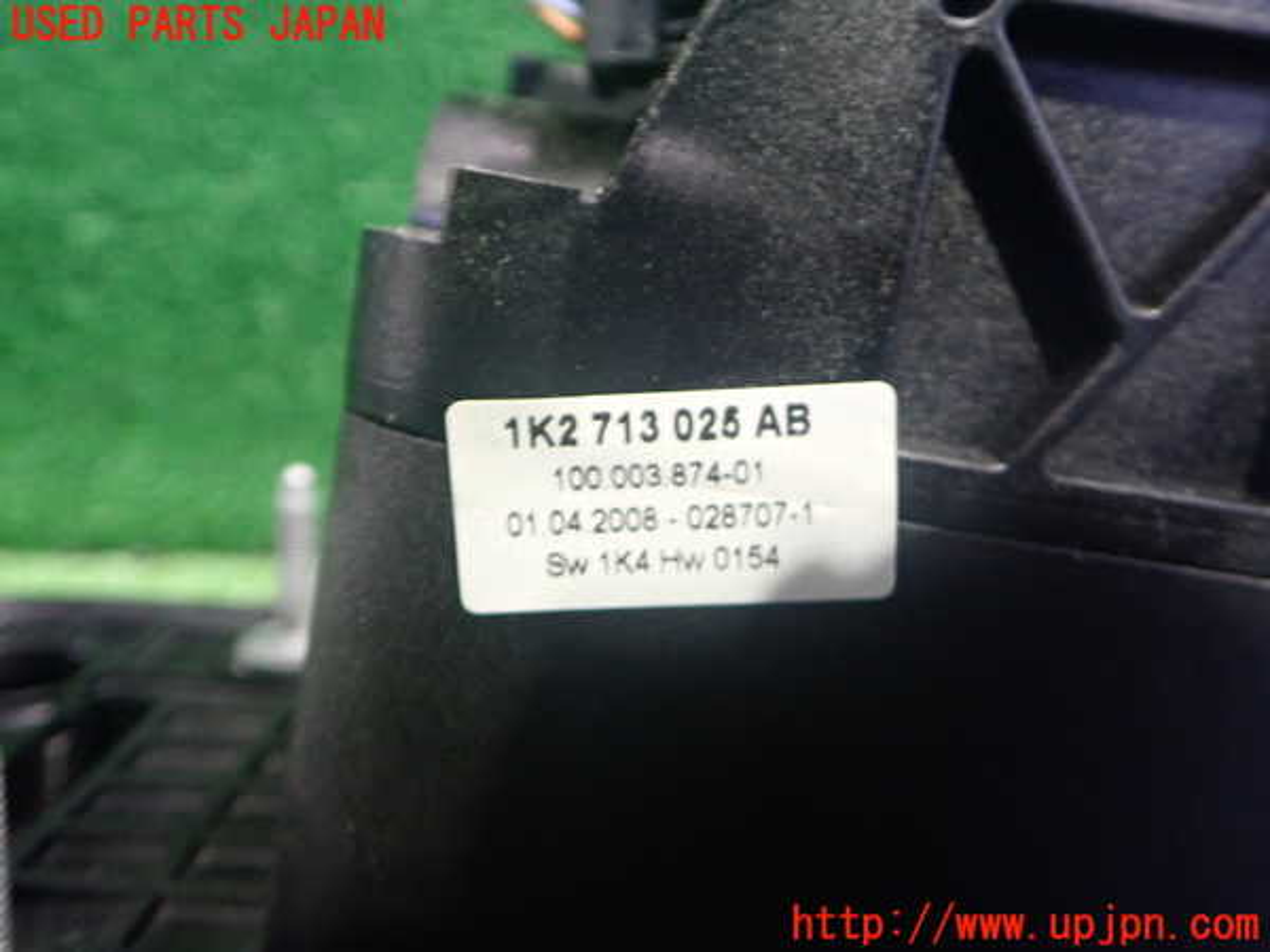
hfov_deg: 60.0
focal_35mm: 30
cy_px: 476
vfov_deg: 46.8
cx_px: 635
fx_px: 1101
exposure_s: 1/20
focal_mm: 5.4
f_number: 2.3
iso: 800
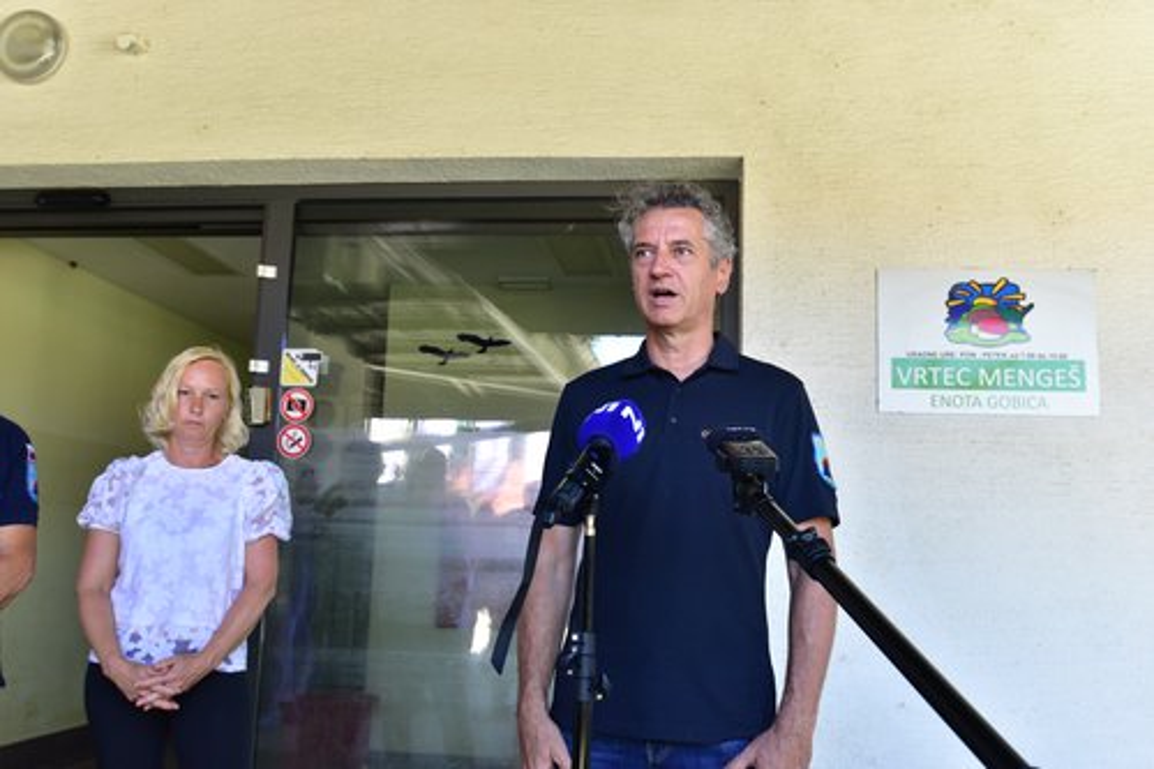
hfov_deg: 54.5
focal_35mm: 35
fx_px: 1122
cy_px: 384
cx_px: 577
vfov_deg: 37.8
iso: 1600
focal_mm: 35
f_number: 5.6
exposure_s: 1/250
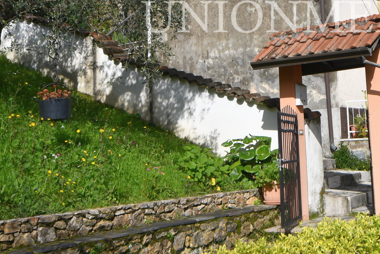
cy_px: 17
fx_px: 644
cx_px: 318
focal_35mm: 61
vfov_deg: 21.7
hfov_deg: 31.8
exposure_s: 1/320
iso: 100
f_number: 9
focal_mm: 19
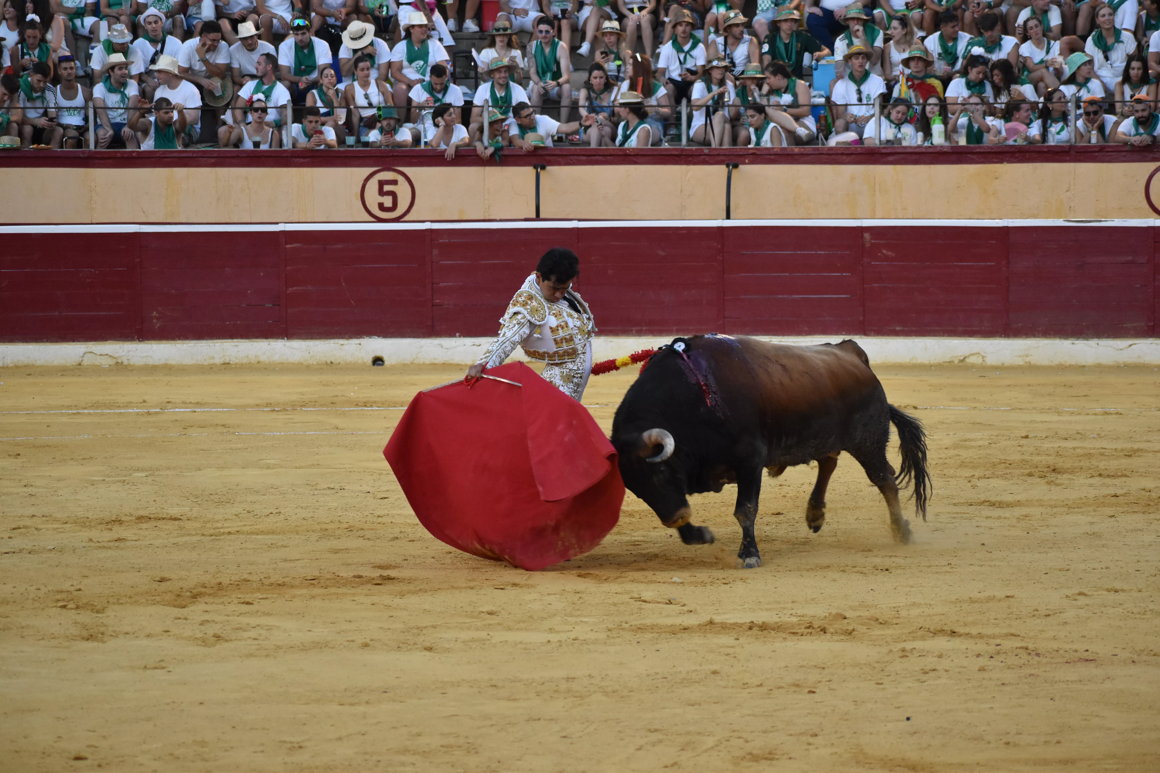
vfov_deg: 9.0
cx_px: 580
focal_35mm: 153
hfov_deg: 13.4
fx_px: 4930
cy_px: 386
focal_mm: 102
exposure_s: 1/320
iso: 1600
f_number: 4.8
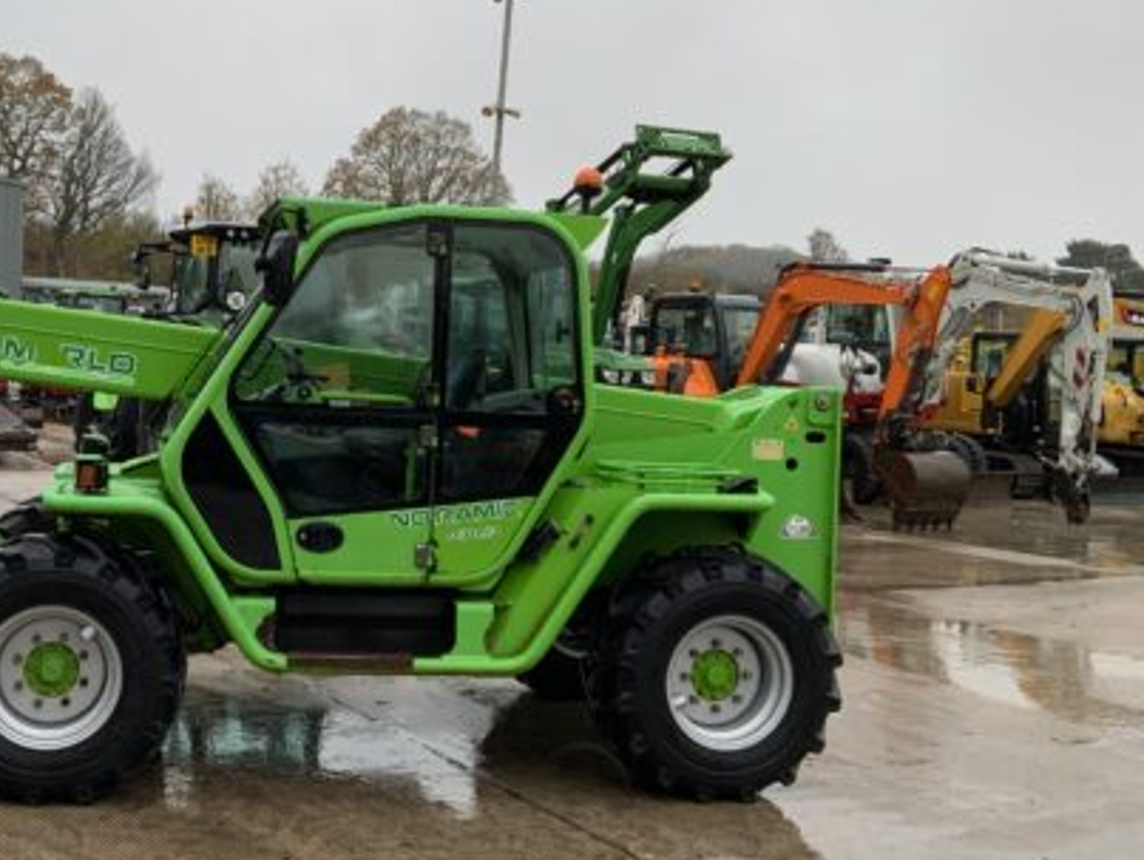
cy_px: 377
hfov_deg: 40.4
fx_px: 1522
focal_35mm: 46
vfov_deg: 31.5
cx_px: 326
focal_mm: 3
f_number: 1.8
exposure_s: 1/122
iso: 40
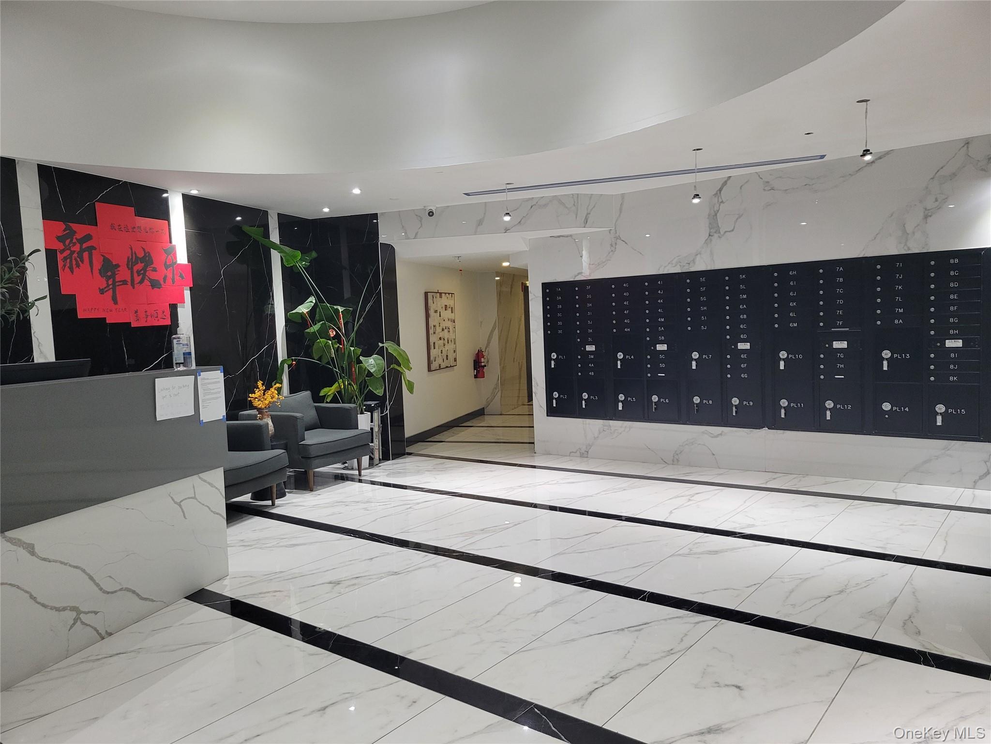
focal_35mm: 26
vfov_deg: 53.1
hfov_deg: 67.3
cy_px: 372
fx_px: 744
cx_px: 496
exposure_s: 1/120
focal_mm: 5.4
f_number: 1.8
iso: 320
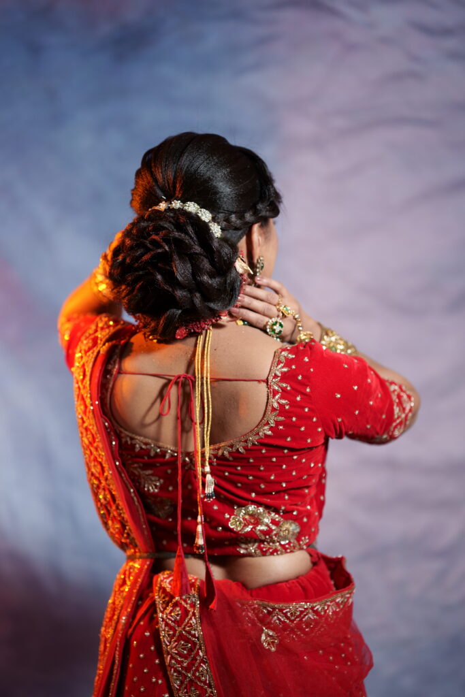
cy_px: 348
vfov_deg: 23.9
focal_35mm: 85
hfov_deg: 16.1
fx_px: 1646
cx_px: 232
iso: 100
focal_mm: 85
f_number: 1.6
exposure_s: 1/800
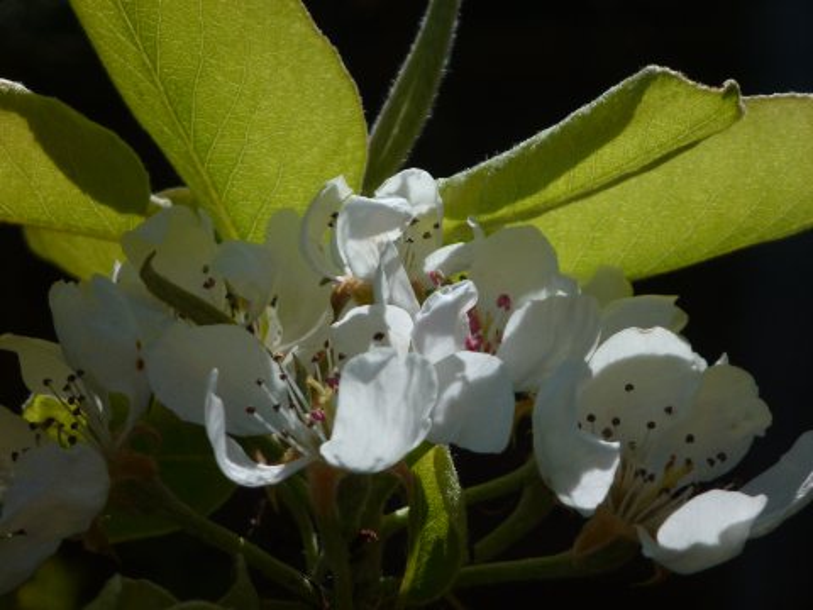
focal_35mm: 128
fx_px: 3006
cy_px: 305
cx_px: 406
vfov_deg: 11.6
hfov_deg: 15.4
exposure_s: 1/640
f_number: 5.9
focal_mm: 22.8
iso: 80
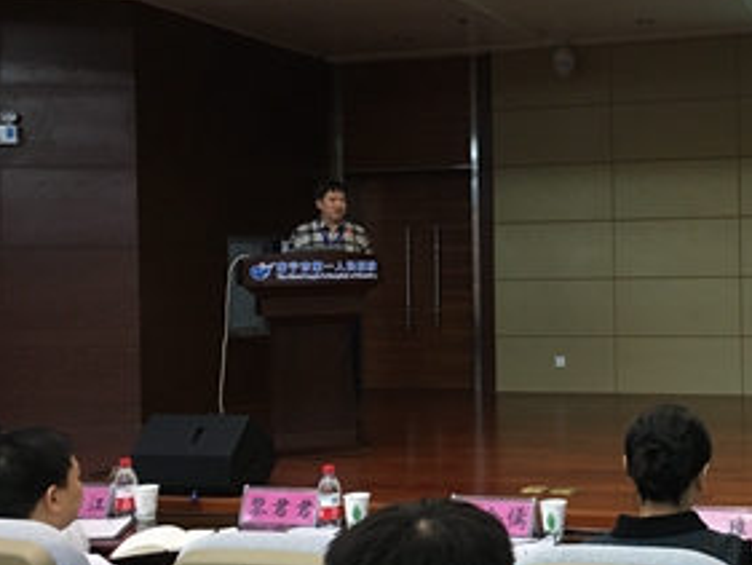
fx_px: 1195
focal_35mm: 55
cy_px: 284
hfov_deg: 33.5
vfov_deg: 26.6
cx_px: 641
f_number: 2.2
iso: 160
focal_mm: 4.15
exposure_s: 1/33
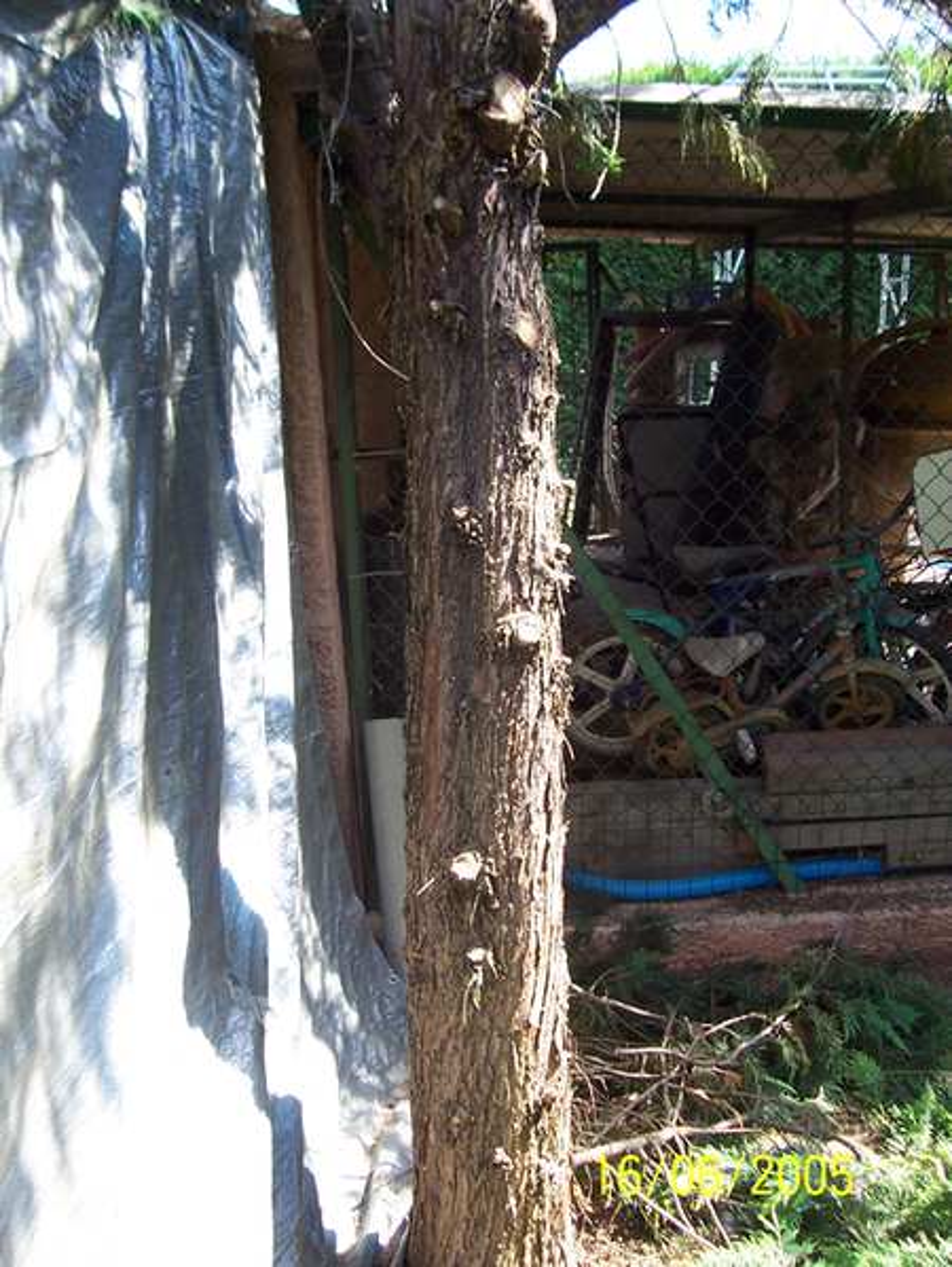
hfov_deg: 41.8
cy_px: 634
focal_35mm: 34
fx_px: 1245
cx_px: 476
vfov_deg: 53.9
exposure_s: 1/125
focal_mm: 5.6
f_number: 2.7
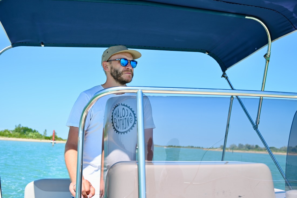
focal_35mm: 42
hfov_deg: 46.4
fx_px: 347
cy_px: 99
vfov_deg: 31.9
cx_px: 148
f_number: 5
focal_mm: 42
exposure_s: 1/800
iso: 200
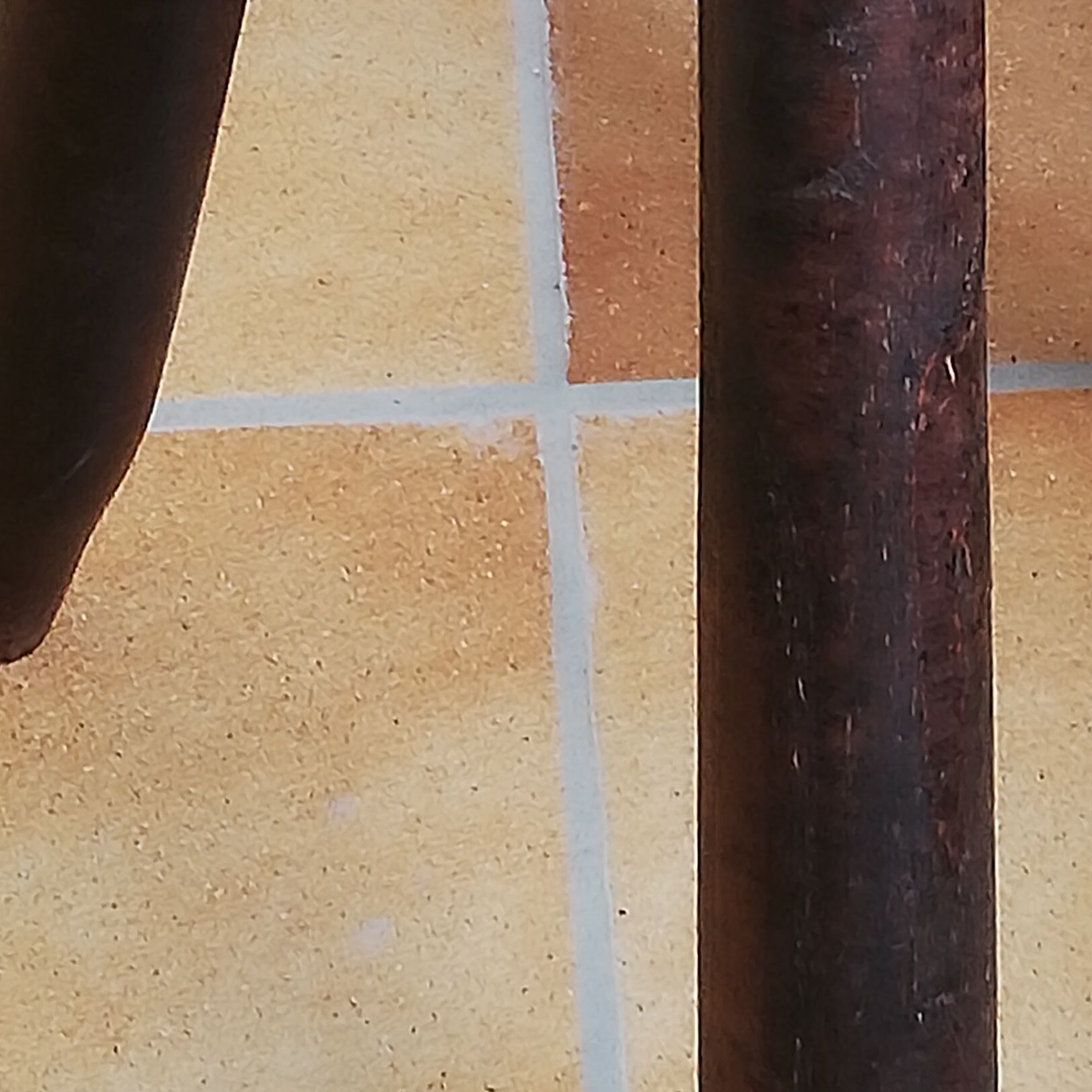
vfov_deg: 13.0
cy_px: 106
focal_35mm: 133
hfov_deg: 13.1
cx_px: 780
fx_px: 4747
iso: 125
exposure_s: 1/50
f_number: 2.2
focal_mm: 3.81
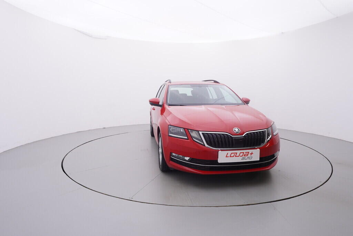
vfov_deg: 56.2
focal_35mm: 22
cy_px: 118
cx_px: 176
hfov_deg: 77.3
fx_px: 221
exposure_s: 1/80
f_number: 5
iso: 200
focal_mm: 15
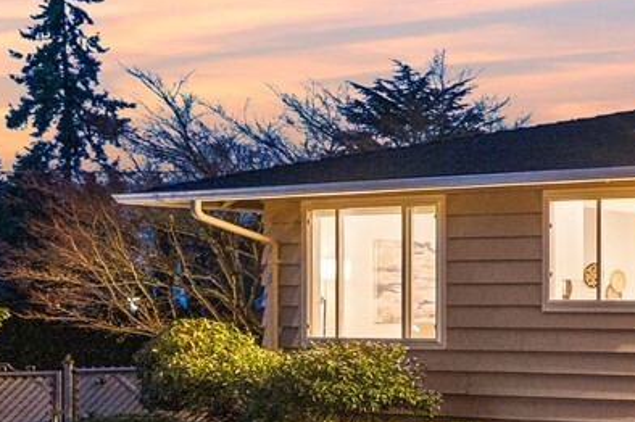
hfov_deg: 20.8
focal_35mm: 69
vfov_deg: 19.6
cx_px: 1124
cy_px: 308
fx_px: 1216
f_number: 9
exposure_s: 6
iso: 320
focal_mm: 16
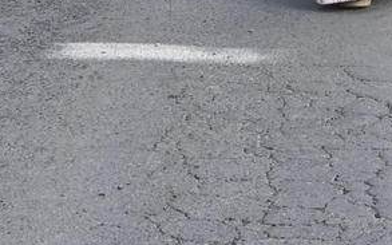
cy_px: -388
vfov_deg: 5.4
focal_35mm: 234
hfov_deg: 8.9
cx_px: 376
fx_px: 2499
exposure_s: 1/400
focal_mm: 28
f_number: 6.3
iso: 250
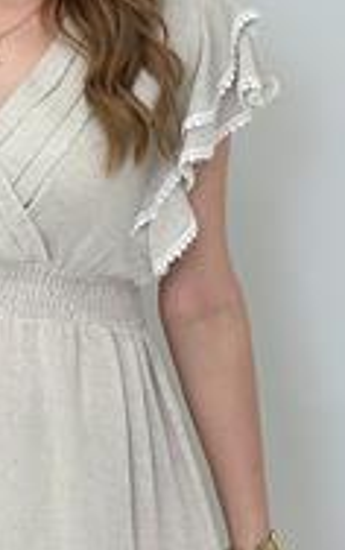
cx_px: 41
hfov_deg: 9.1
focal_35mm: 144
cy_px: 256
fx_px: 2160
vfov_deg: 14.5
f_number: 1.78
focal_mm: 6.86
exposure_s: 1/348
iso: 80
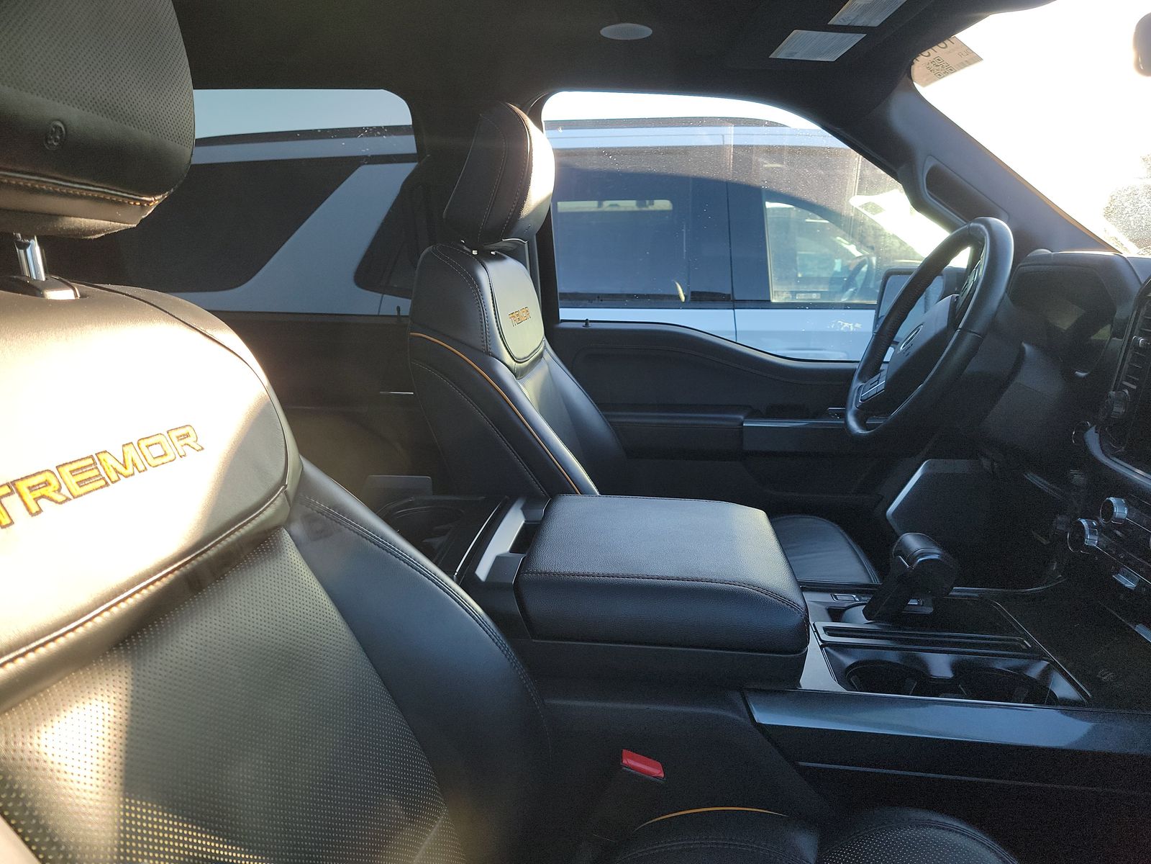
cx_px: 576
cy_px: 432
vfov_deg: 56.8
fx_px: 798
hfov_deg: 71.6
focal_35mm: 24
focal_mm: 6.7
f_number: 1.8
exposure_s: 1/119
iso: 90
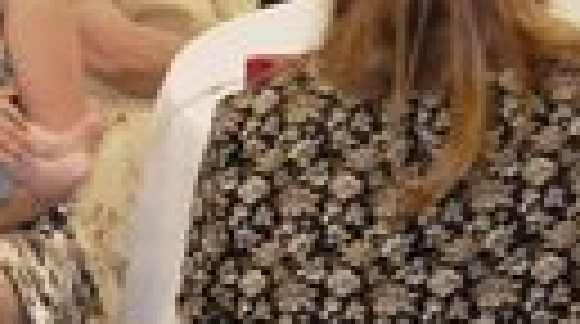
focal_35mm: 171
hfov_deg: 12.4
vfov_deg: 7.1
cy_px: 184
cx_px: -76
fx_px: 2619
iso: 1600
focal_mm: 35
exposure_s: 1/60
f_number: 5.6
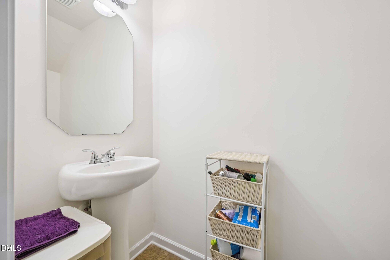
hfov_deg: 104.3
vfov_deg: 81.2
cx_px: 195
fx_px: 152
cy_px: 130
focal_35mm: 14
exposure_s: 1/15
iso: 140
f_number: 8
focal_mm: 14
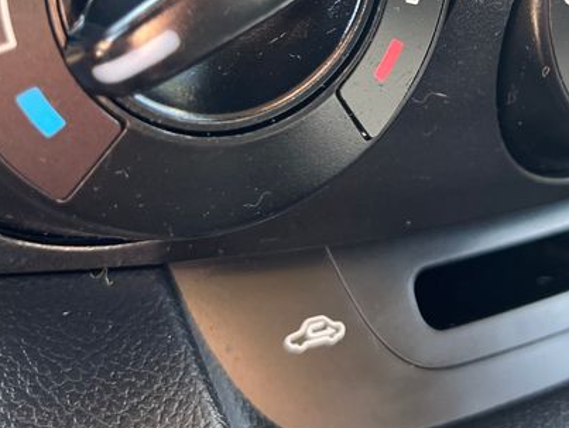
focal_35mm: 66
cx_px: 514
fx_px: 1086
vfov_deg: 21.6
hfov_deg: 28.2
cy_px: 7
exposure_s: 1/82
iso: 125
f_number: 1.6
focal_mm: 5.1
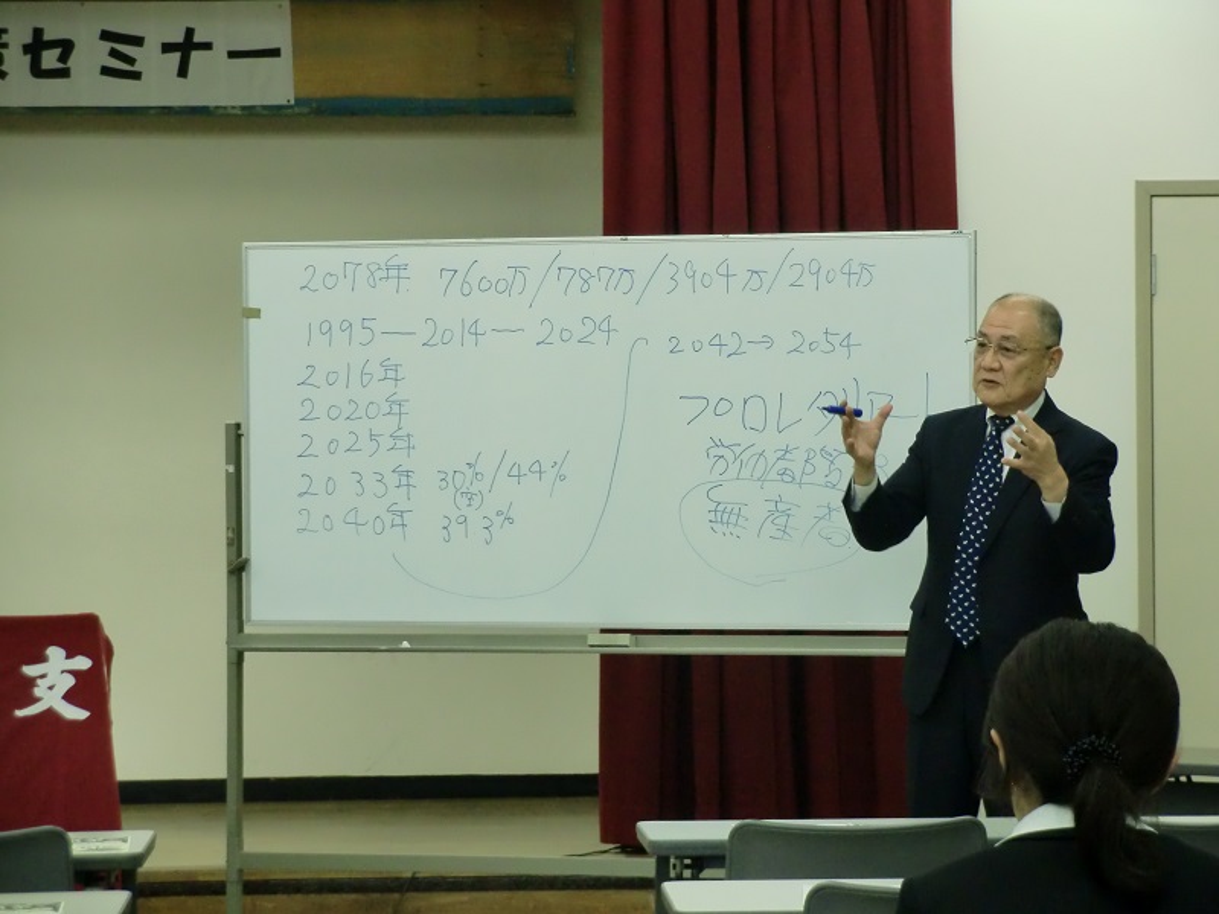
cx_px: 610
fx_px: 5106
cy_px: 457
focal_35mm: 145
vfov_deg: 10.2
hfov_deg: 13.6
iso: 400
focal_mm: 25.9
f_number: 4.6
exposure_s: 1/60
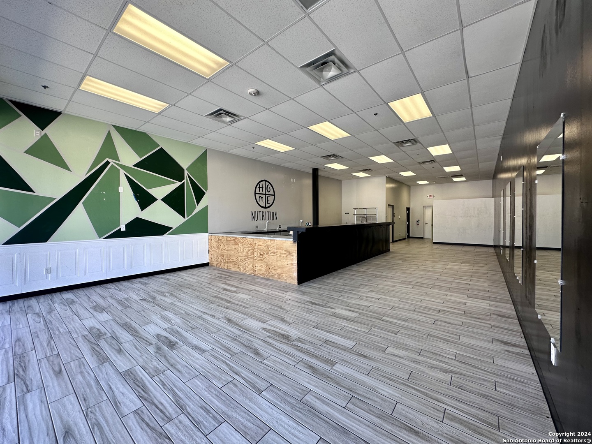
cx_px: 296
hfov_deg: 102.1
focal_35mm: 14
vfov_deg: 85.7
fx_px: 239
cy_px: 222
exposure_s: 1/120
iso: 64
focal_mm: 2.22
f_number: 2.2
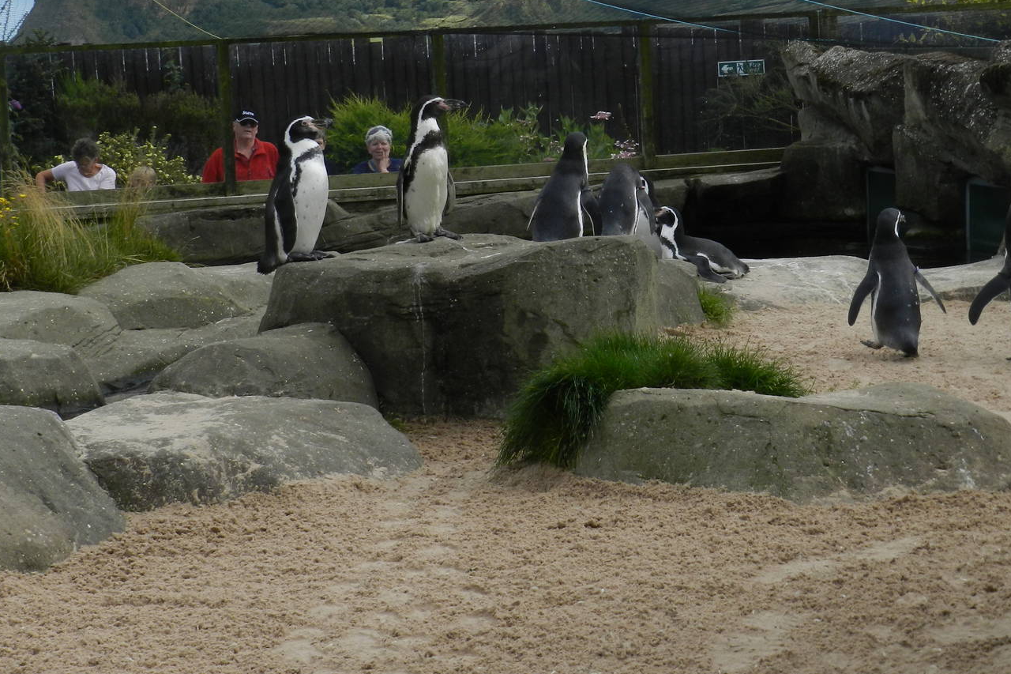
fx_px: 2190
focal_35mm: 78
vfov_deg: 17.5
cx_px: 626
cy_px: 269
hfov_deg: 25.9
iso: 160
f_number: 4.6
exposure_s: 1/800
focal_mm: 10.7
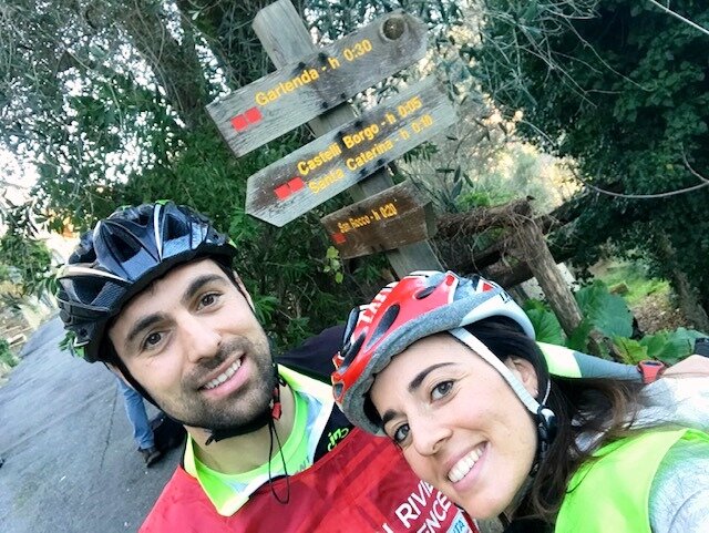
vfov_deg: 44.2
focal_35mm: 32
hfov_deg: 56.8
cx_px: 354
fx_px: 656
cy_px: 266
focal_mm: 2.87
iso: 40
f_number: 2.2
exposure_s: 1/33
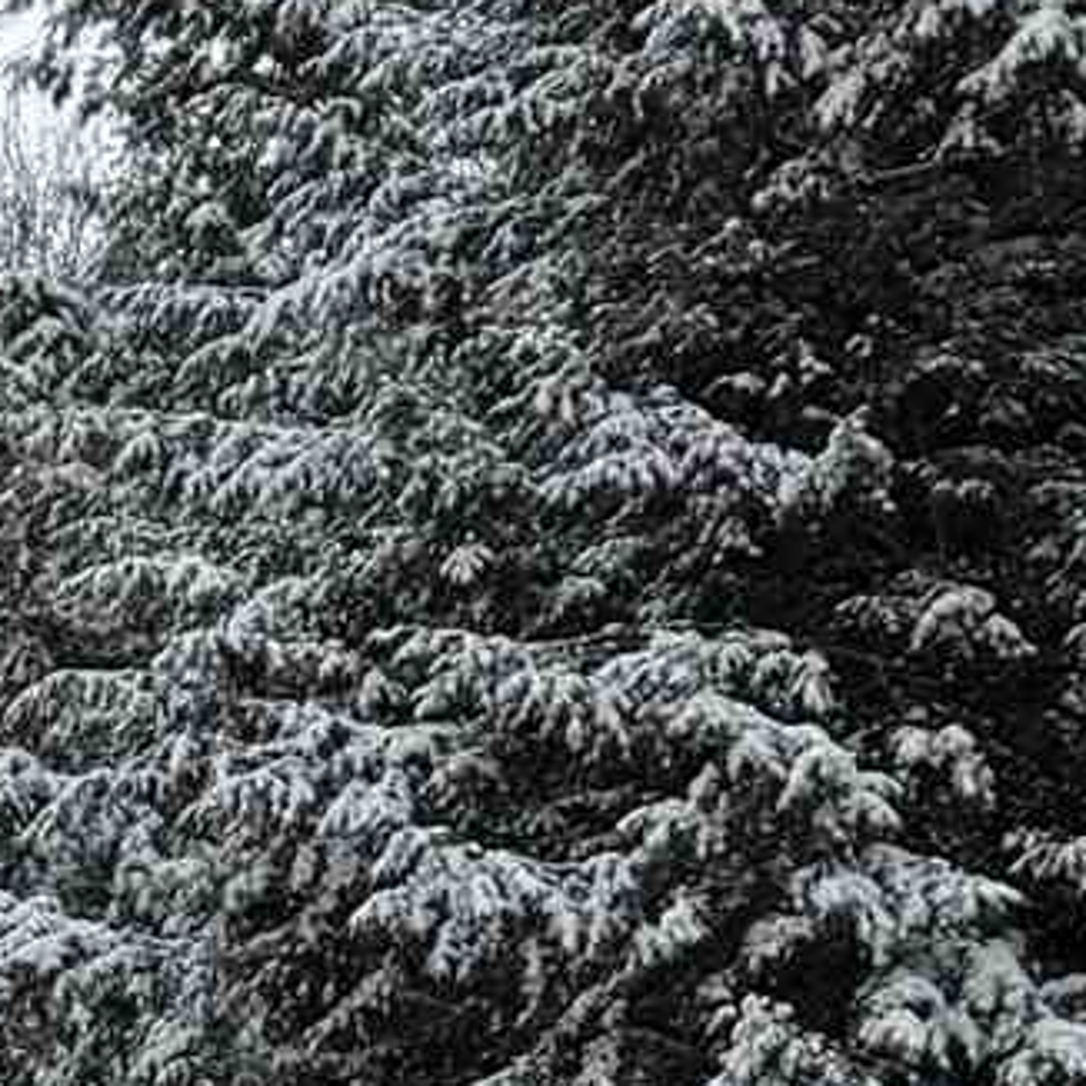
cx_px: -1862
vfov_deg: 8.4
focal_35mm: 200
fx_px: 7099
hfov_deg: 7.9
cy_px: 1982
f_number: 1.78
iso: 80
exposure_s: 1/1585
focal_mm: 6.76
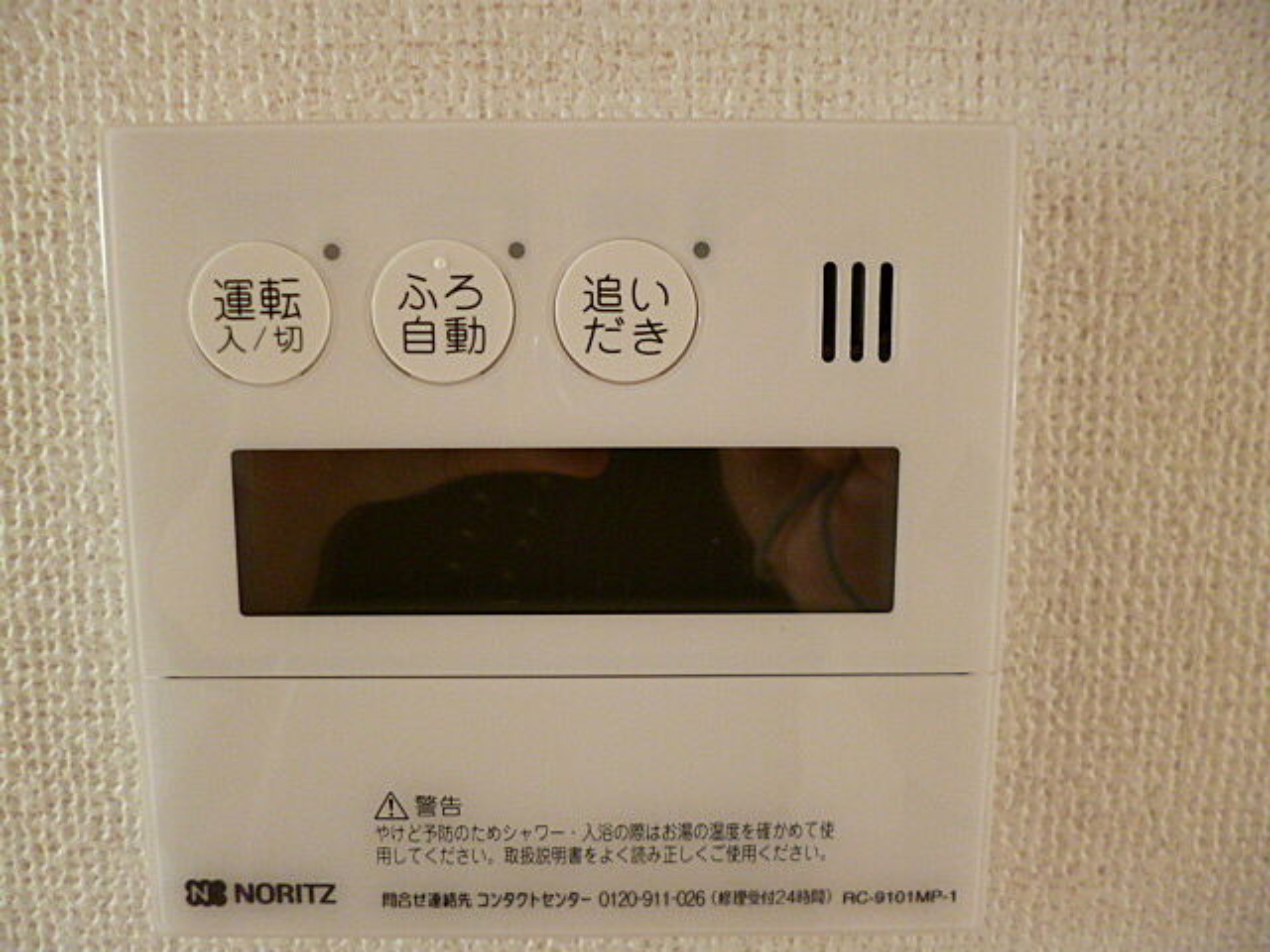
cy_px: 476
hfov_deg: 71.6
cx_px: 635
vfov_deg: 56.8
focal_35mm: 24
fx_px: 881
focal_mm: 4.3
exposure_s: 1/40
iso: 400
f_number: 2.5
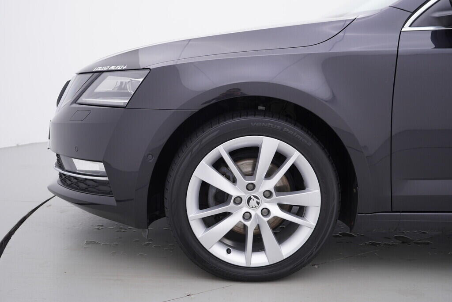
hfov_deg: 53.1
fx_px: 452
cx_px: 226
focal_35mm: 36
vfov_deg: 36.9
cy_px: 151
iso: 125
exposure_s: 1/60
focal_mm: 24
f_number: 3.5
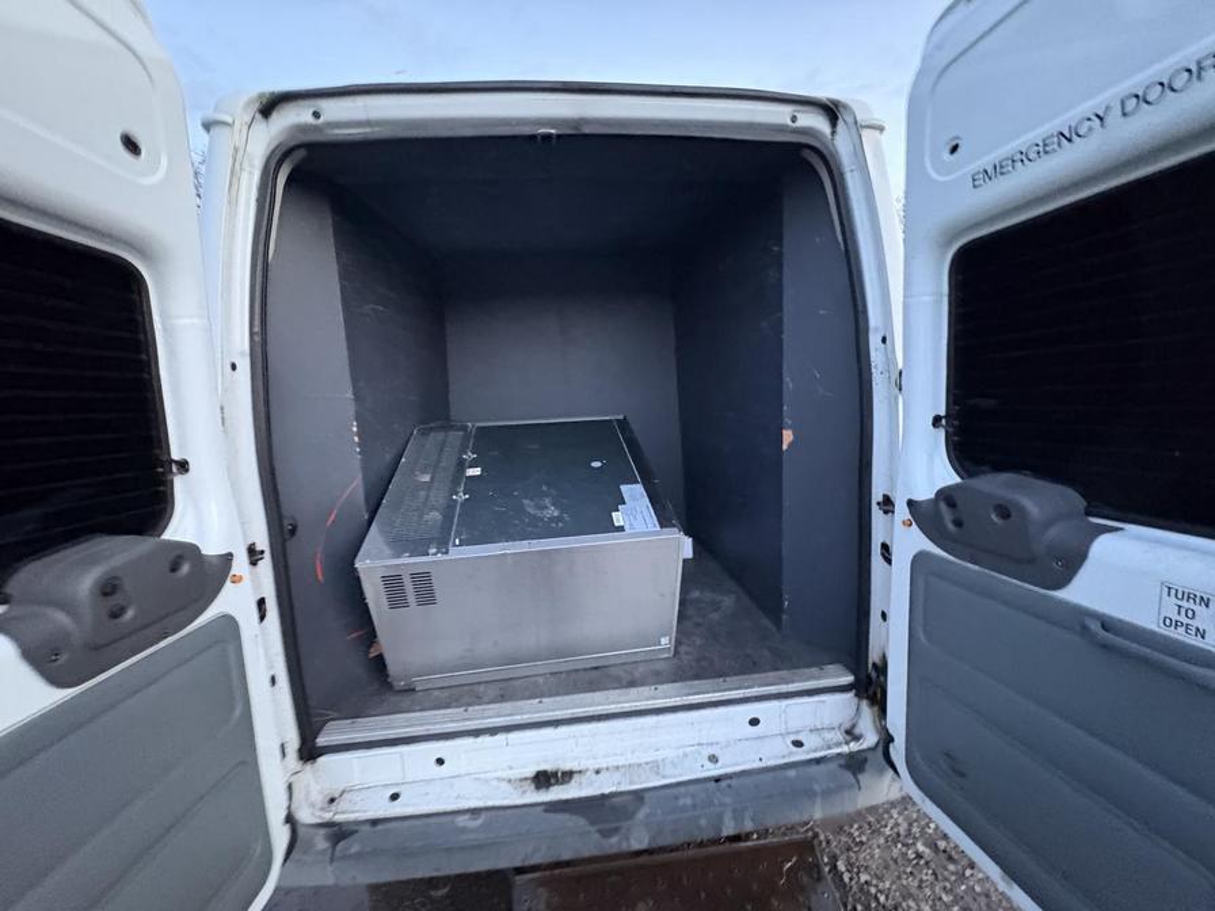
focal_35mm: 14
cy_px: 456
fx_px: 491
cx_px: 608
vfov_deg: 85.7
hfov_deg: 102.1
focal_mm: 2.22
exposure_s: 1/30
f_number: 2.2
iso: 1250
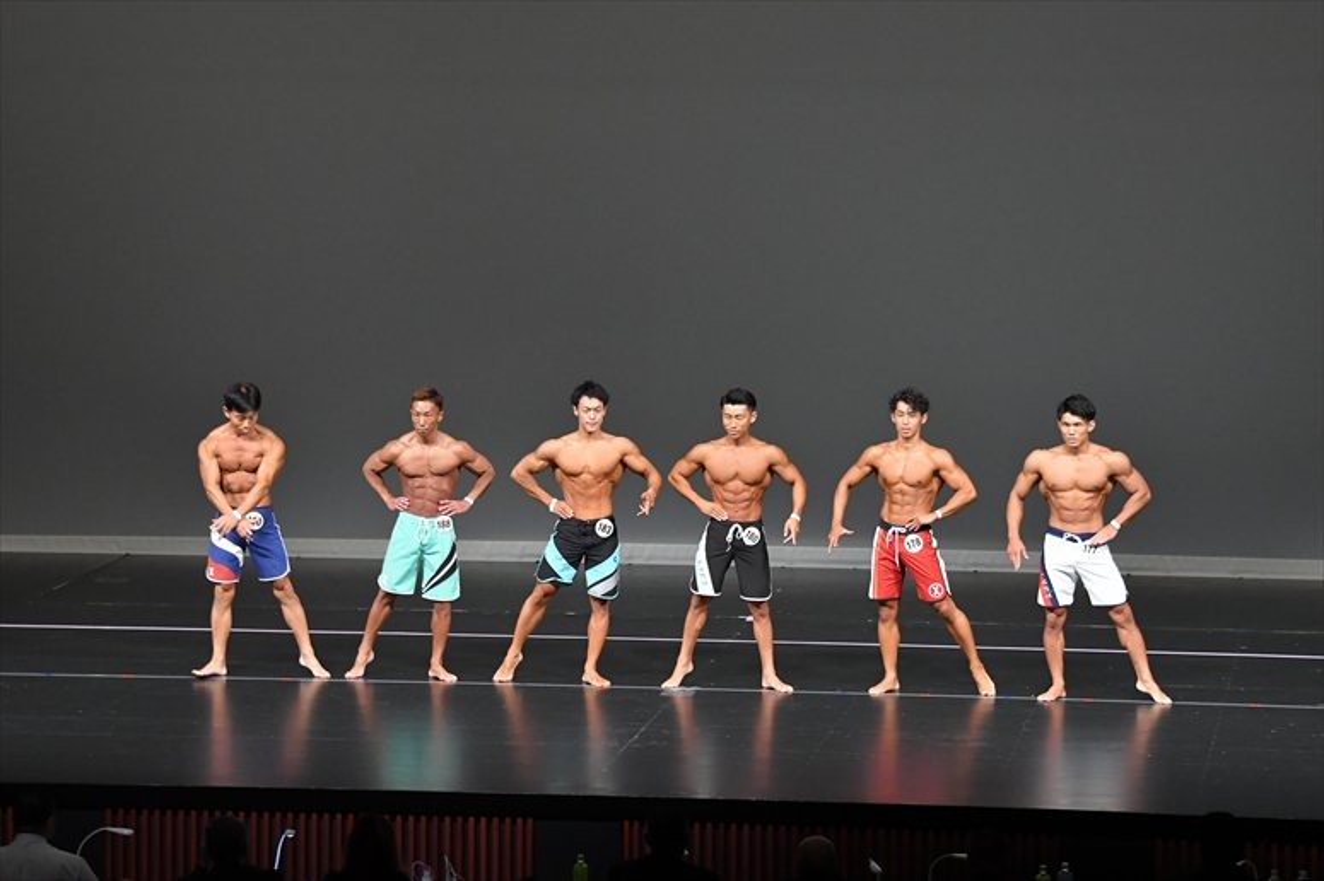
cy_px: 440
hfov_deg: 14.9
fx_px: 5073
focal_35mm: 138
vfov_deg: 9.9
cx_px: 662
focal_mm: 92
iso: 4000
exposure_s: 1/400
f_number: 5.6
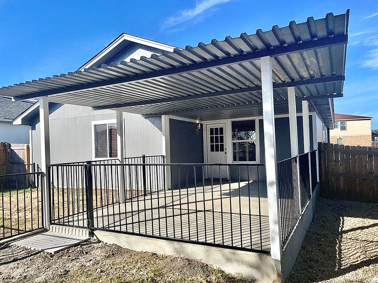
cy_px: 142
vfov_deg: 53.1
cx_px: 189
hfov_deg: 67.3
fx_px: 284
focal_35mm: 26
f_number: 1.6
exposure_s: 1/5814
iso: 32
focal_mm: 4.2
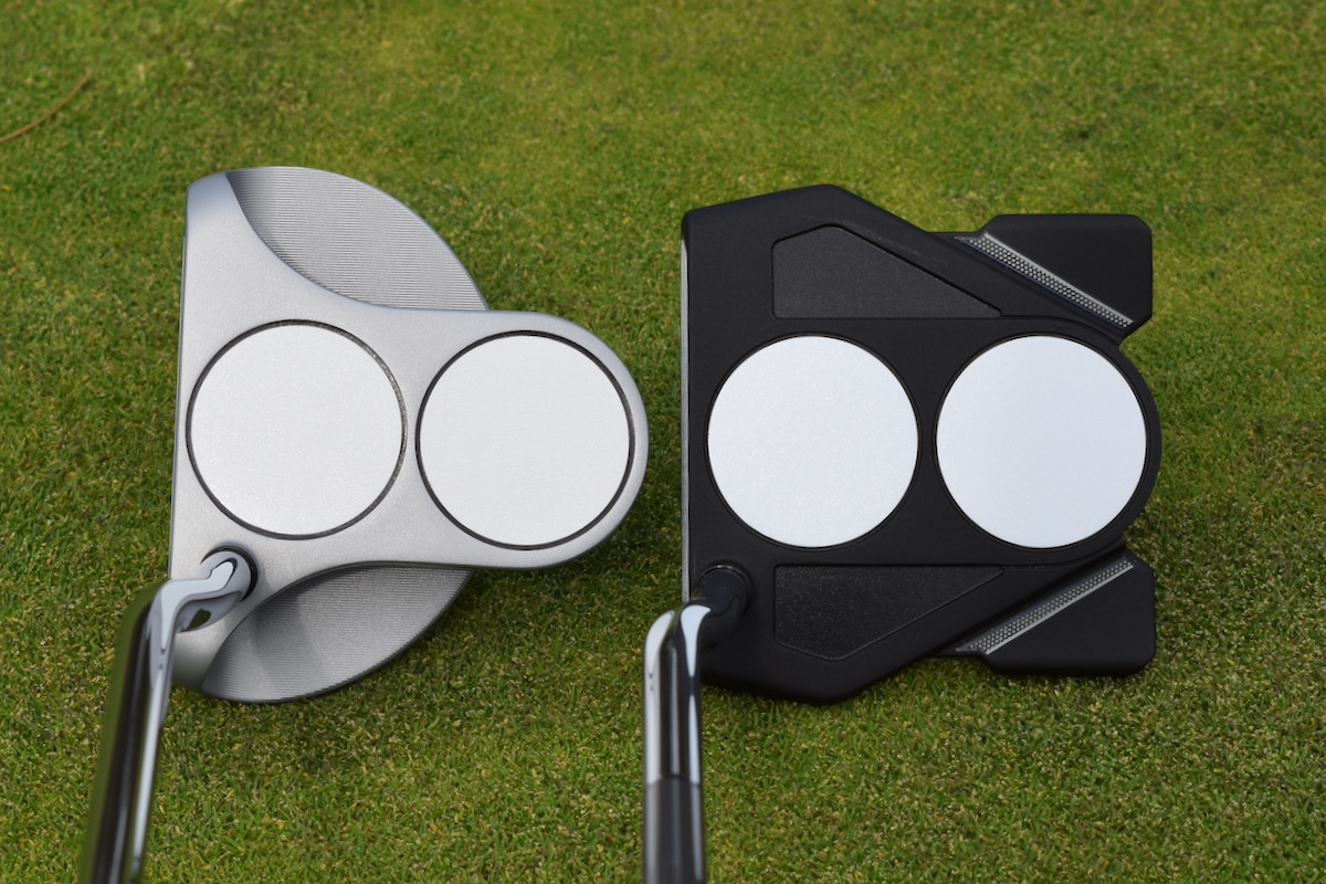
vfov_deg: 16.6
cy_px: 442
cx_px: 663
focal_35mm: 82
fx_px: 3039
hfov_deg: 24.6
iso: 200
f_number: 10
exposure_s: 1/400
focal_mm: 55
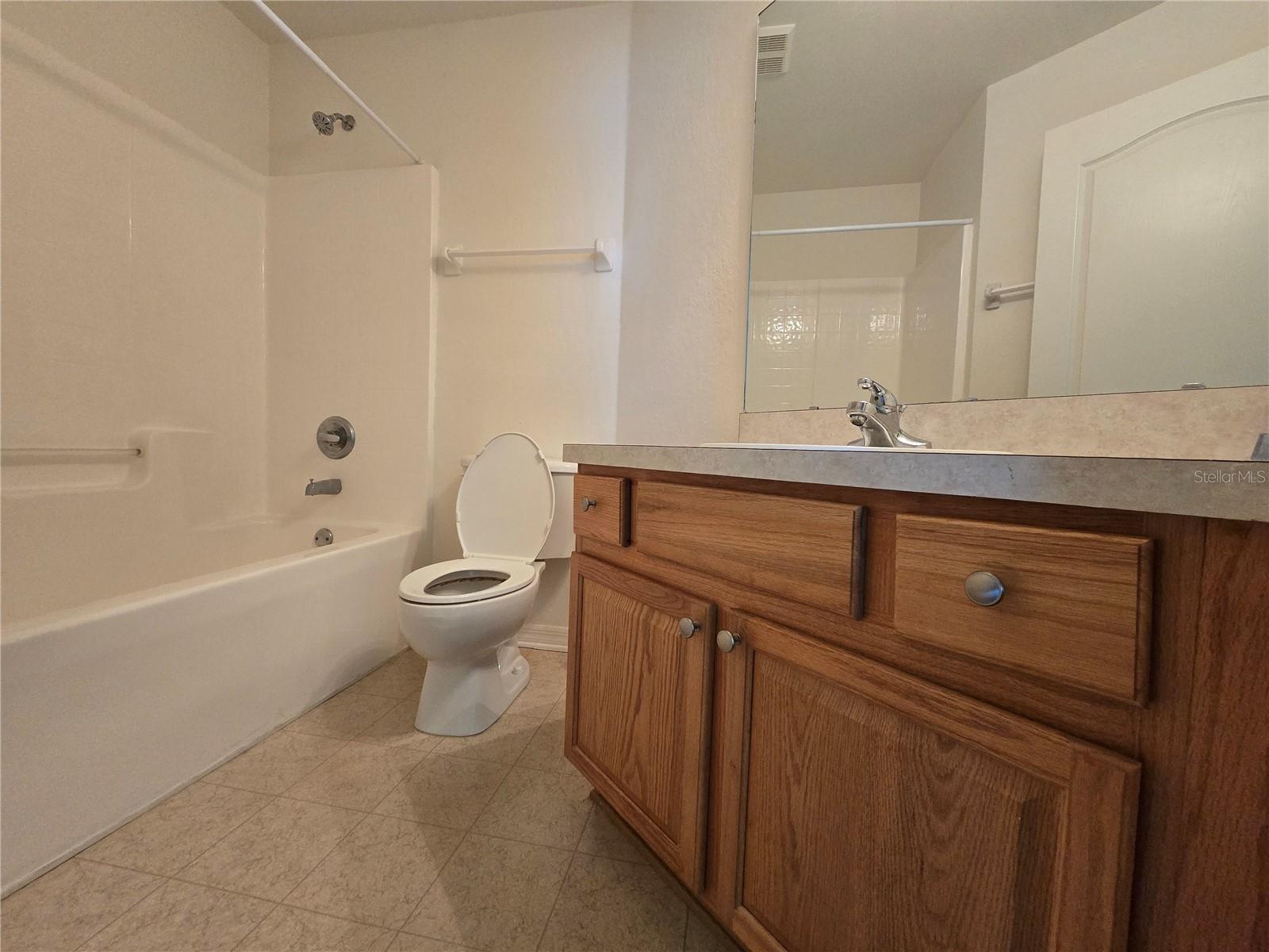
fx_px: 477
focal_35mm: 13
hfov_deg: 106.2
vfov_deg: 89.9
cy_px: 476
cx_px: 634
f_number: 2.2
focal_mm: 2.2
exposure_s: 1/60
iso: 640
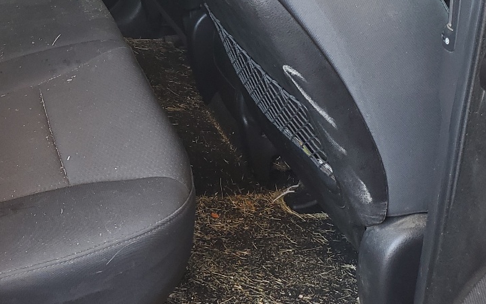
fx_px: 808
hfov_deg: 32.5
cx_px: 93
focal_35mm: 61
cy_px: -17
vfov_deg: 20.4
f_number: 1.5
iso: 53
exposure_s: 1/50
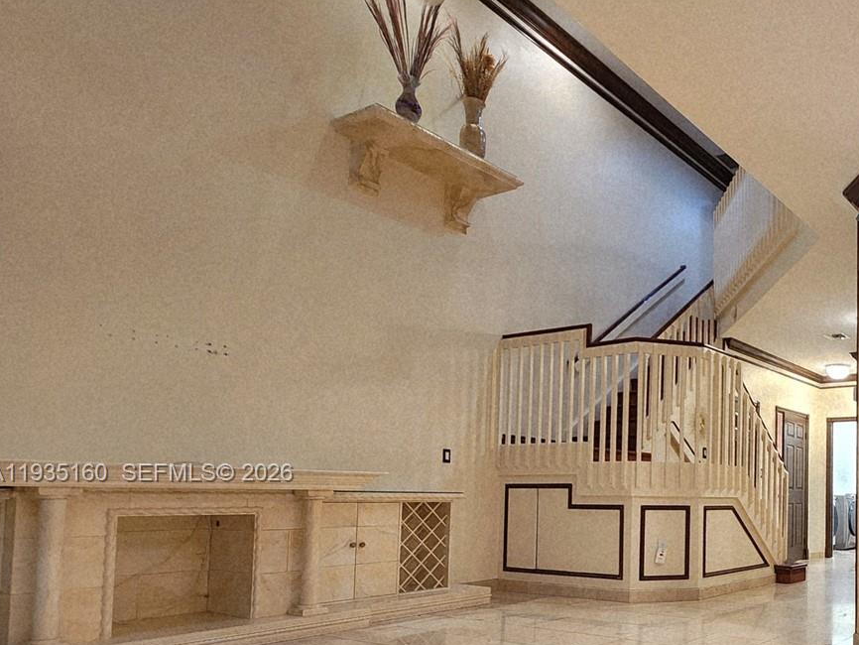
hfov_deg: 60.3
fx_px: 596
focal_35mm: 24
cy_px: 475
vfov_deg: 54.5
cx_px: 778
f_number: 2.2
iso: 320
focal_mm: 2.2
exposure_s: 1/60.2
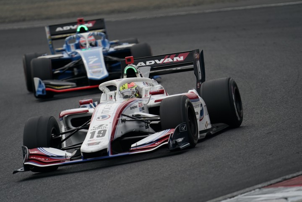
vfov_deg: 2.3
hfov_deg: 3.4
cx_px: 151
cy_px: 101
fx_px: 5033
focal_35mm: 600
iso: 250
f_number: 6.3
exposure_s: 1/800
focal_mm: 600
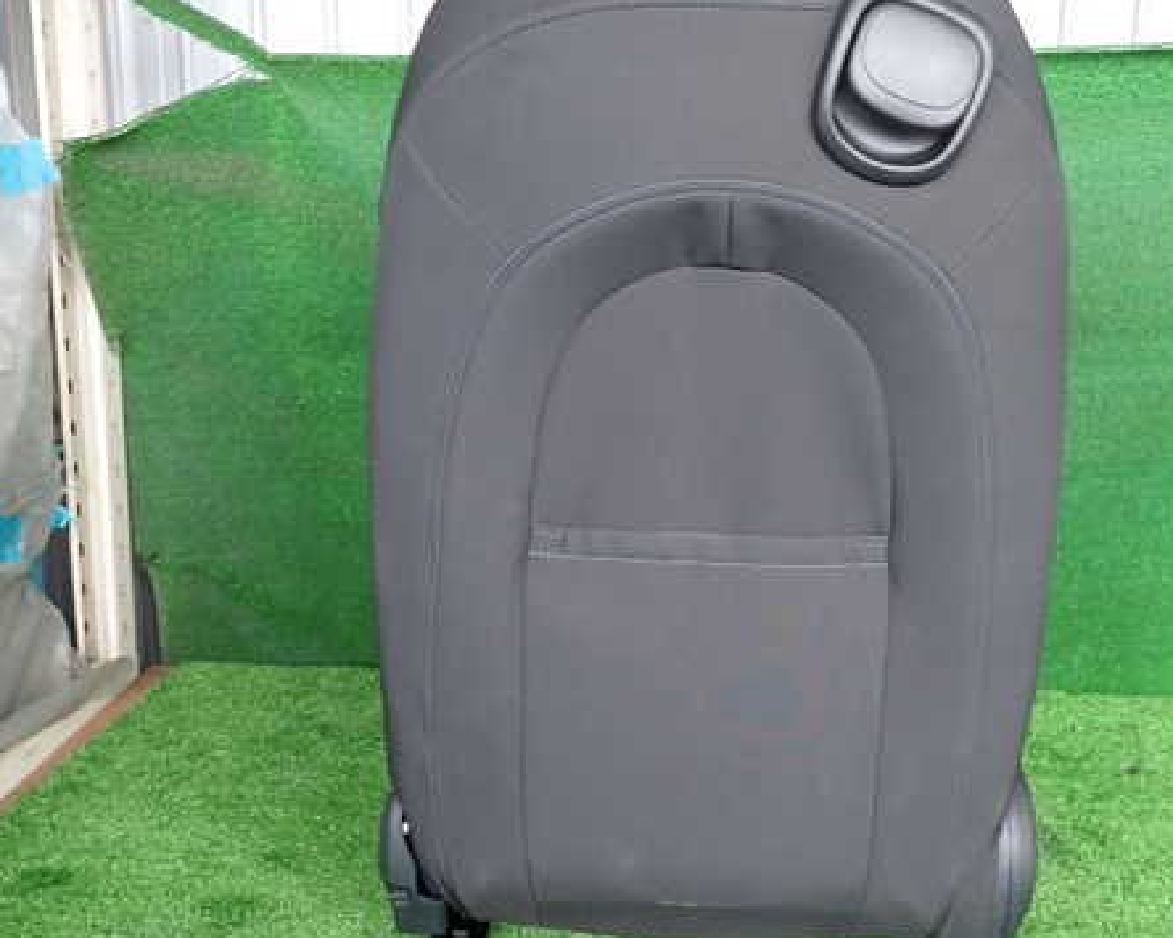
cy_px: 439
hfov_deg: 53.9
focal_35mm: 33
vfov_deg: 44.5
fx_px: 1145
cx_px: 687
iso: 200
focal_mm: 4.5
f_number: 2
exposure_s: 1/60
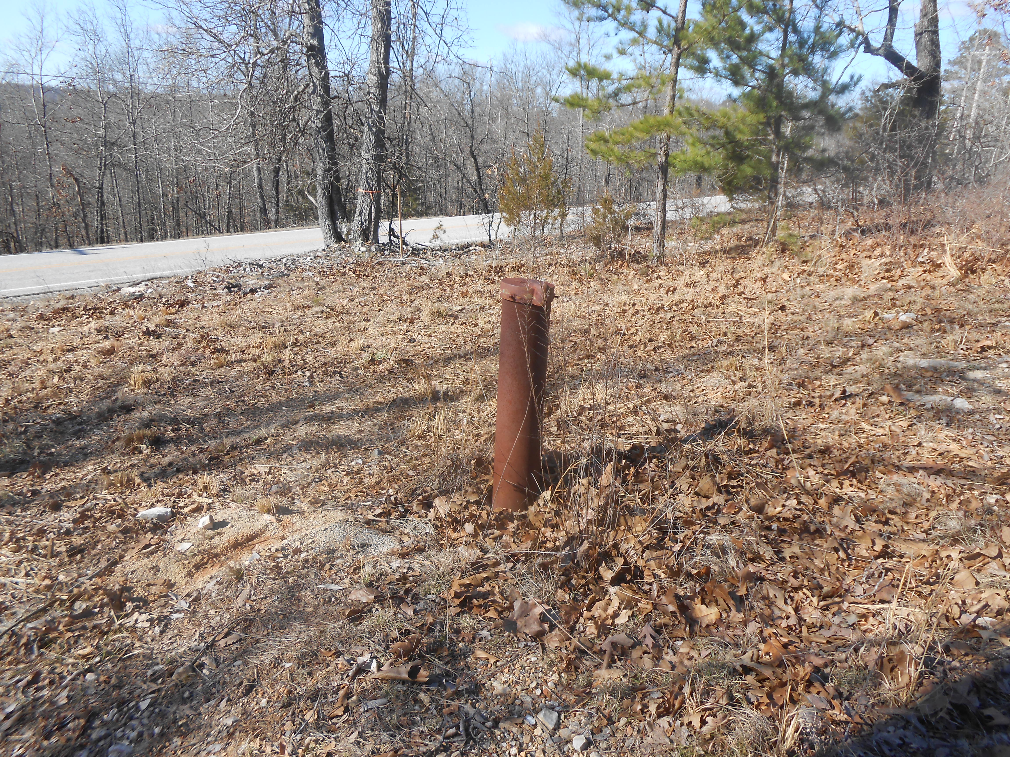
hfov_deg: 67.3
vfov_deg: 53.1
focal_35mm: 26
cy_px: 378
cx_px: 505
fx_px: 759
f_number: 3.5
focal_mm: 4.6
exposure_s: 1/400
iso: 80
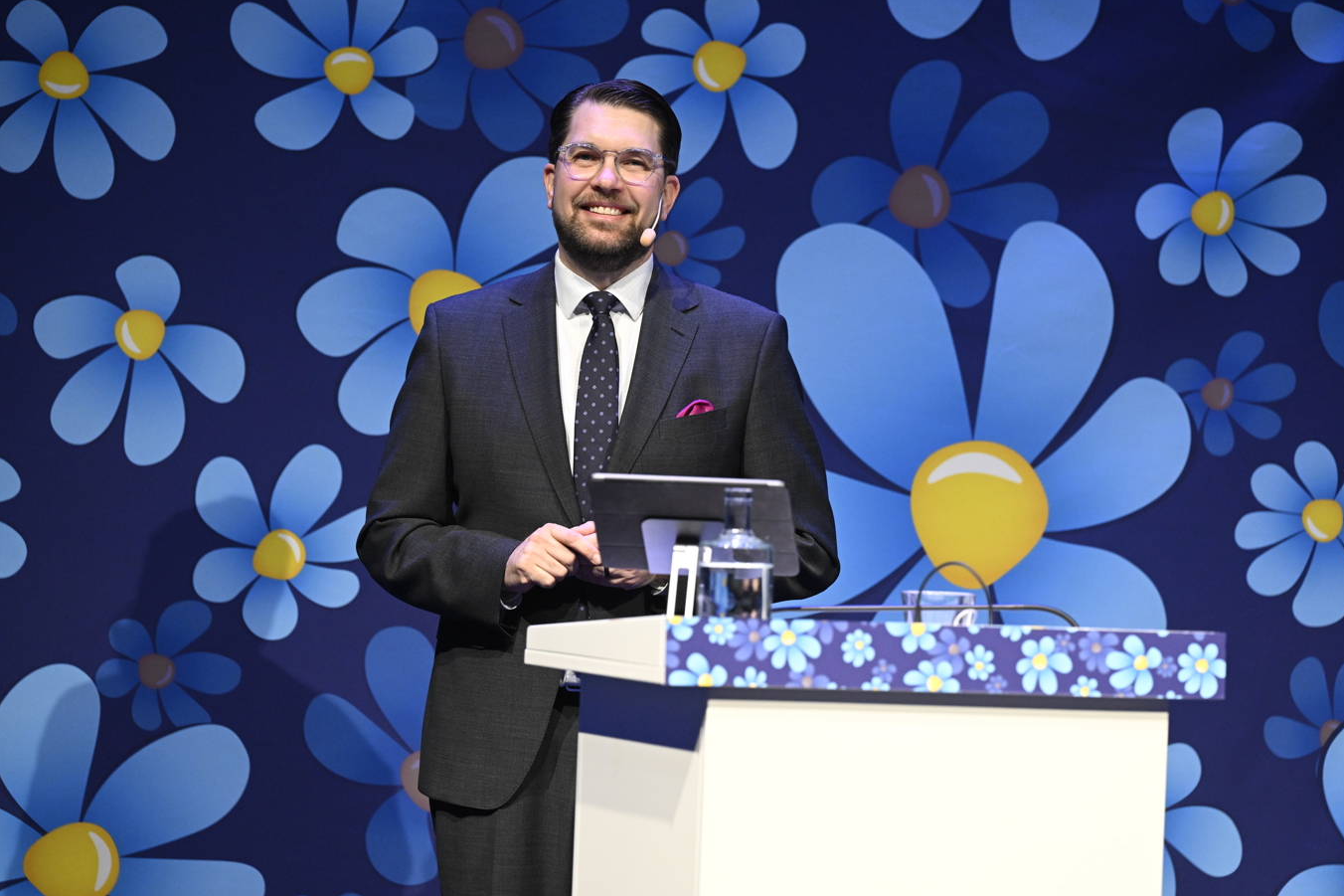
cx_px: 675
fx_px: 6569
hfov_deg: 11.7
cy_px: 448
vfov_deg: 7.8
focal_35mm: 176
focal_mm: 175
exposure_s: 1/640
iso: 4000
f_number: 4
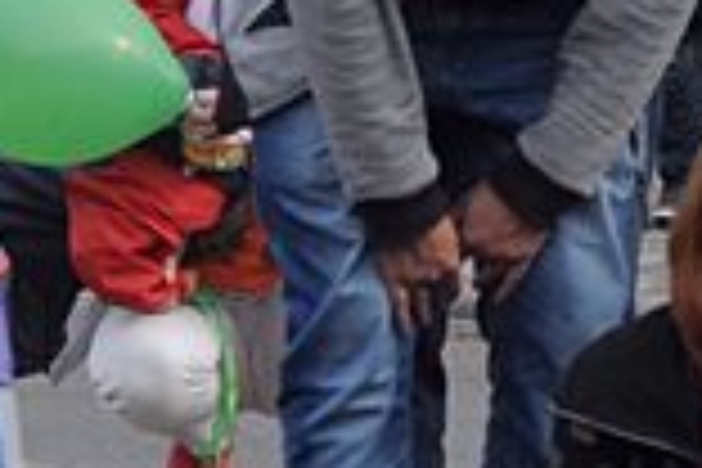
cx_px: 1161
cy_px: -34
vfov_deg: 1.7
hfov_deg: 2.6
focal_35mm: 801
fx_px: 15618
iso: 400
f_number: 6.3
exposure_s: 1/640
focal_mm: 98
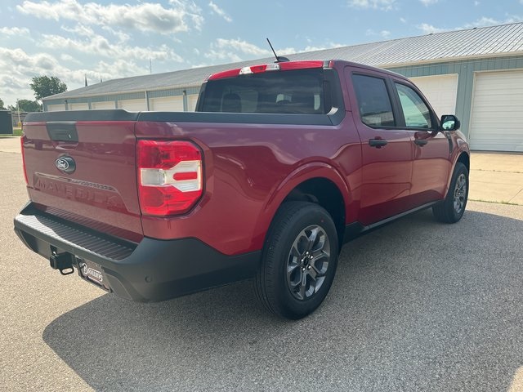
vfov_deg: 53.1
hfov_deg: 67.3
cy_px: 196
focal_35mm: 26
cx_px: 262
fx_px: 393
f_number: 1.6
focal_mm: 5.1
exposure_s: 1/782
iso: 50
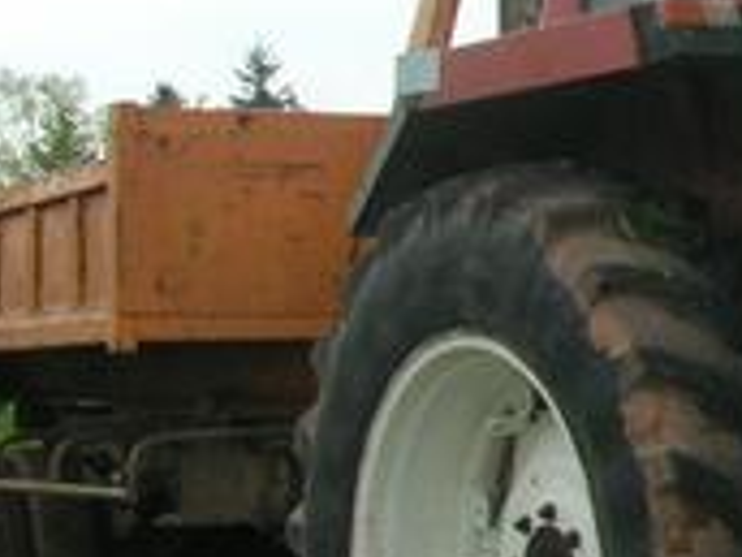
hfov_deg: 13.7
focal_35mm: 130
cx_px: 1286
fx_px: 2787
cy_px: 168
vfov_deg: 11.4
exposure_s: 1/212
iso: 50
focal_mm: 5.8
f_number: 5.6
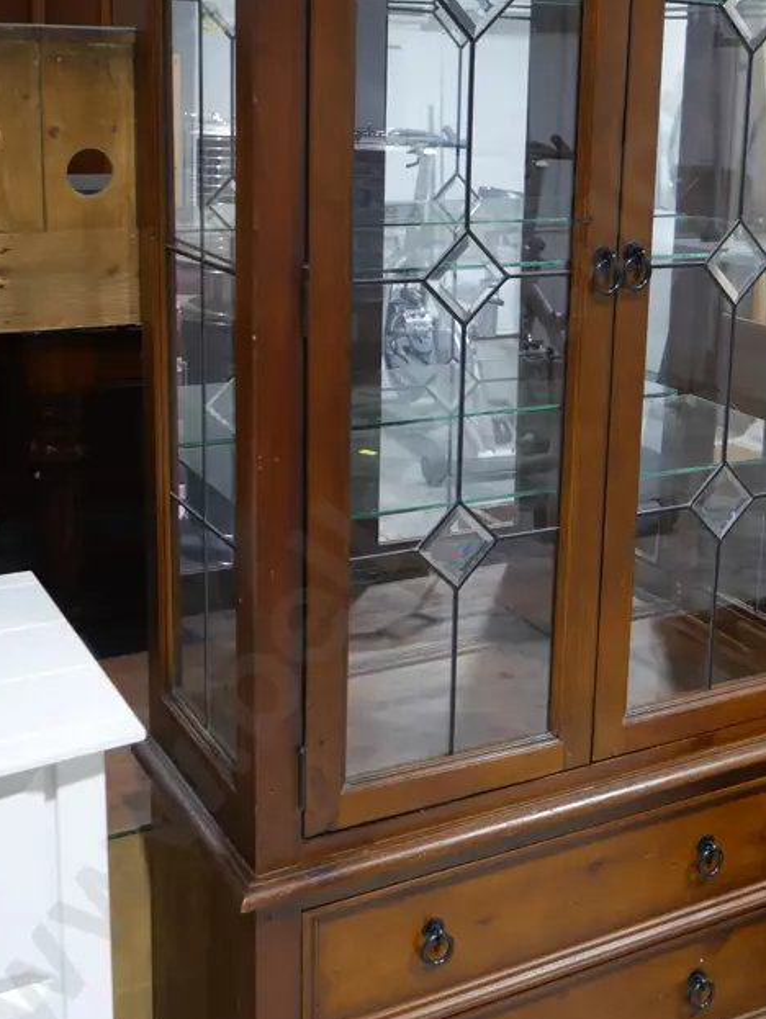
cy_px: 363
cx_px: 505
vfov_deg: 40.8
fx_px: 1356
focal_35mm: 46
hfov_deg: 31.3
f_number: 3.5
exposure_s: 1/60
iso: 500
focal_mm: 14
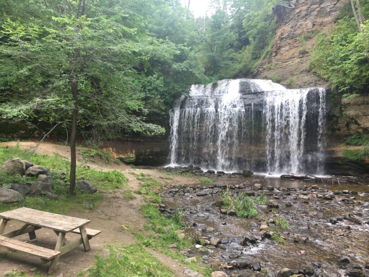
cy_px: 138
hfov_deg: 61.7
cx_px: 184
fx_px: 309
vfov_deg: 48.2
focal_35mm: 29
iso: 25
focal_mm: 4.15
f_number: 2.2
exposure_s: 1/60
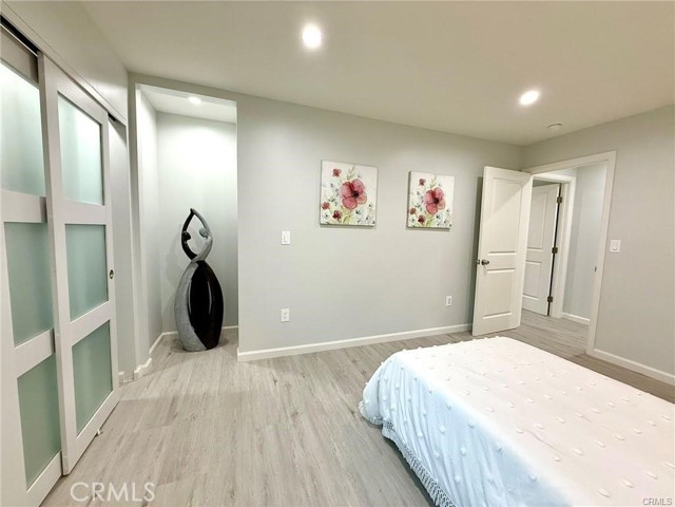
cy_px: 254
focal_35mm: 14
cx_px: 338
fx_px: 273
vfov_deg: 85.7
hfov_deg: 102.1
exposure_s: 1/120
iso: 160
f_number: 2.2
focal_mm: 2.22
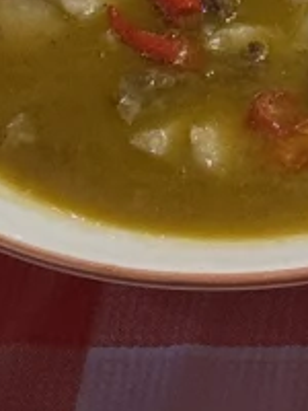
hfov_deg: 4.2
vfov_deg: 5.5
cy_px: -727
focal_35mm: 345
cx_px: 912
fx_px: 4093
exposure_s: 1/100
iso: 100
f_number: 1.78
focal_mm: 6.76
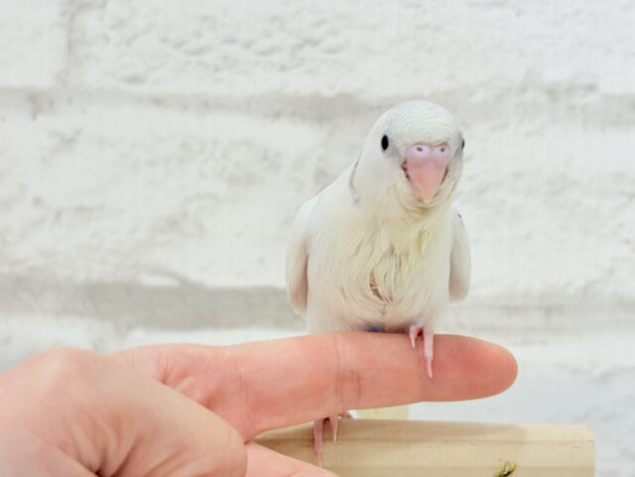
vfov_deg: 28.0
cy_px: 238
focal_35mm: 52
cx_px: 318
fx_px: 954
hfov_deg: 36.8
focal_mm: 5.96
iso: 40
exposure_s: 1/50
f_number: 1.6
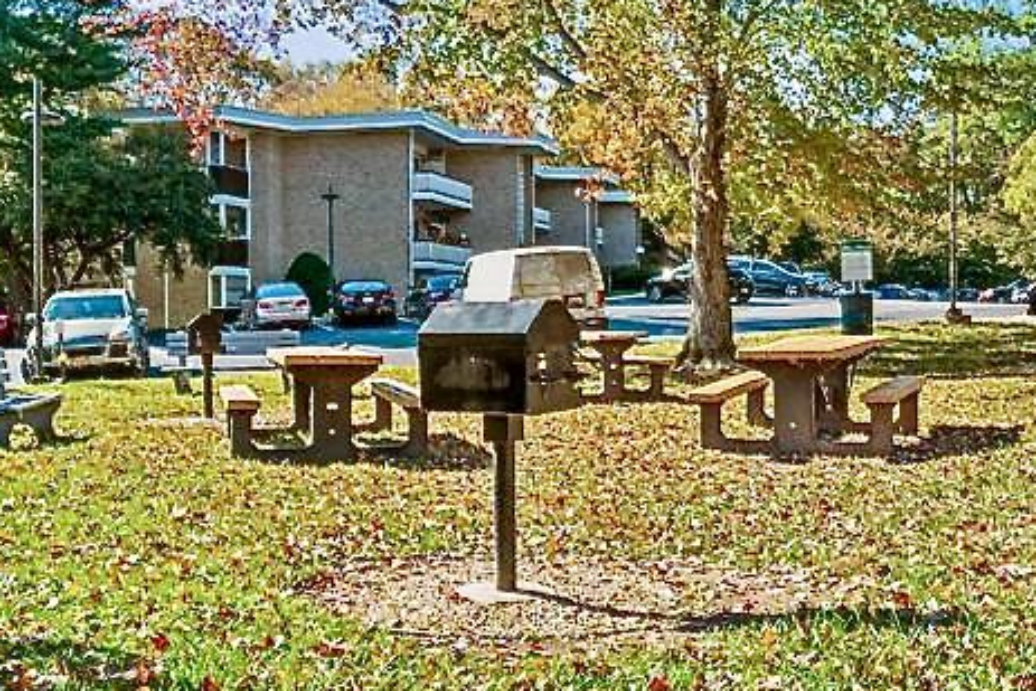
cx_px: 559
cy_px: 388
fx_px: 1209
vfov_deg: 31.9
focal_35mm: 42
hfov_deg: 46.3
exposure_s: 1/50
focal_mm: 27
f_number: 11
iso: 125
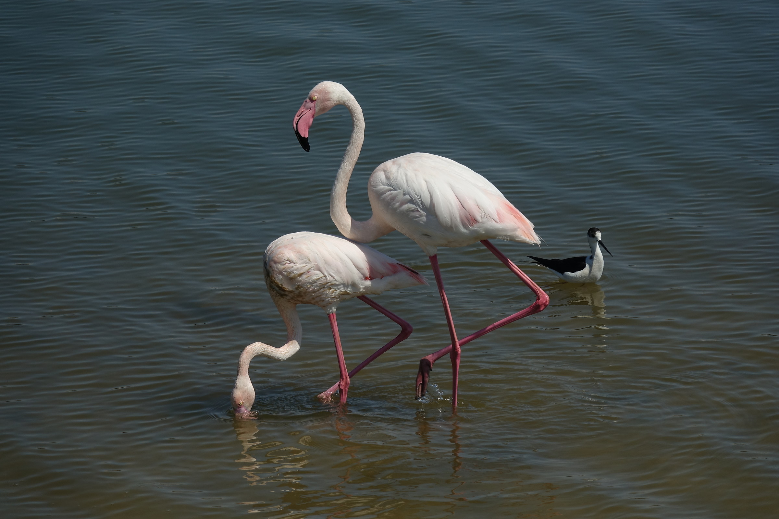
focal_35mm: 300
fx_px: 6491
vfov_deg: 4.6
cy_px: 260
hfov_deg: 6.9
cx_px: 390
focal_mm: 110.13
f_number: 5.6
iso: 100
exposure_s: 1/500
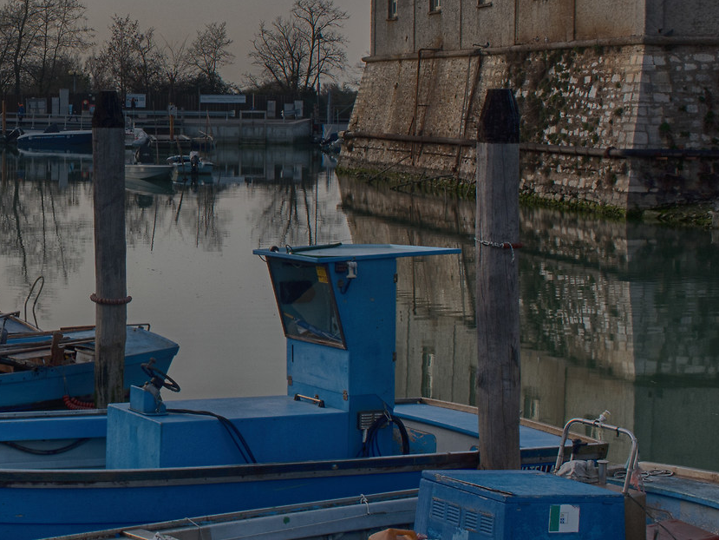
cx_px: -5
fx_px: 1620
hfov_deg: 23.9
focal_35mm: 78
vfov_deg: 18.8
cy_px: 180
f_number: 10
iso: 100
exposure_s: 1/160
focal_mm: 28
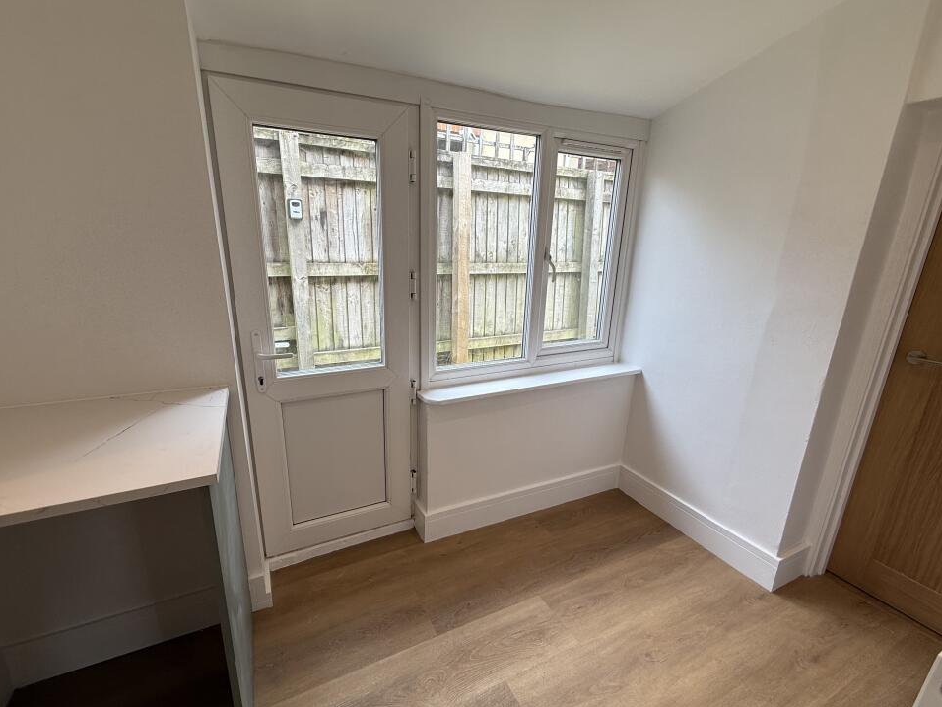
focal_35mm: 15
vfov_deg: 81.7
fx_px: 408
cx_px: 439
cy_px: 362
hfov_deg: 98.0
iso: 50
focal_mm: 2.22
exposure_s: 1/153
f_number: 2.2
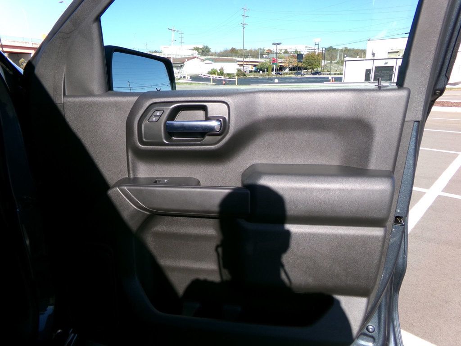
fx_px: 320
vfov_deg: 56.8
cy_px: 173
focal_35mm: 24
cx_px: 230
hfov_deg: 71.6
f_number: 11.07
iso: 129
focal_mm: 4.3
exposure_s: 1/60
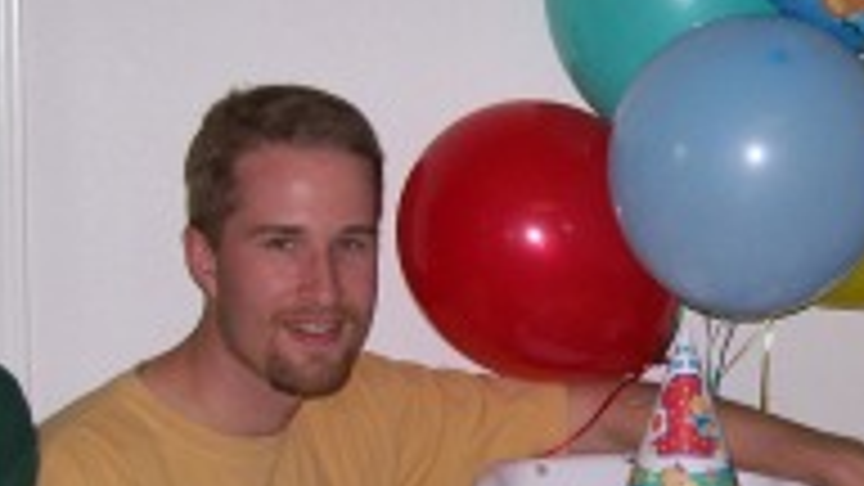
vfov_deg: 13.1
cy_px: 389
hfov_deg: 23.0
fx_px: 2108
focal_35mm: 92
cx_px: 621
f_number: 2.7
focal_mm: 6
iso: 80
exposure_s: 1/64
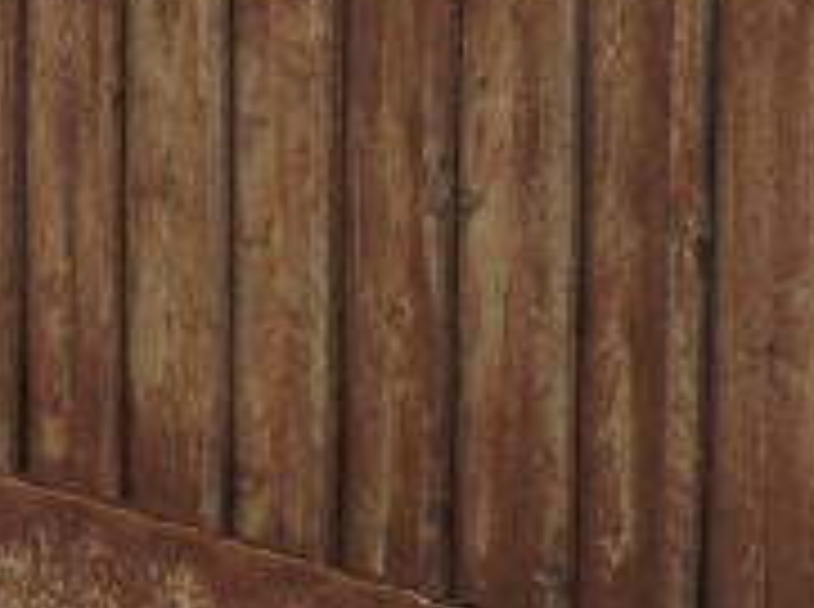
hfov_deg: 6.3
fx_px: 7322
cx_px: -270
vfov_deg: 4.7
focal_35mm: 312
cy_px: -176
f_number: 3.7
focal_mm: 9.8
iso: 100
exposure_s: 1/250
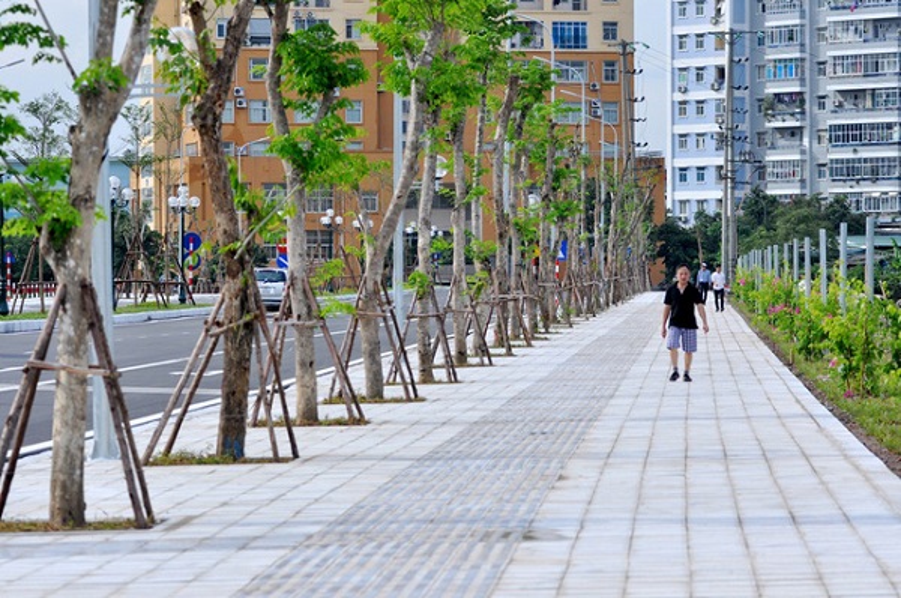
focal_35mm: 158
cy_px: 299
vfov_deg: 8.7
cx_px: 450
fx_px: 3936
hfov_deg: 13.1
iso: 200
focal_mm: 105
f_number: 6.3
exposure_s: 1/800
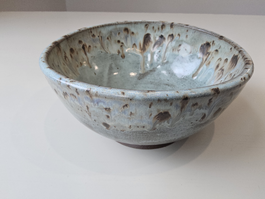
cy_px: 100
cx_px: 132
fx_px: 176
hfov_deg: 73.9
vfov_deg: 58.9
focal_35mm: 23
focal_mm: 3.08
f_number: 2
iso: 250
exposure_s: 1/120
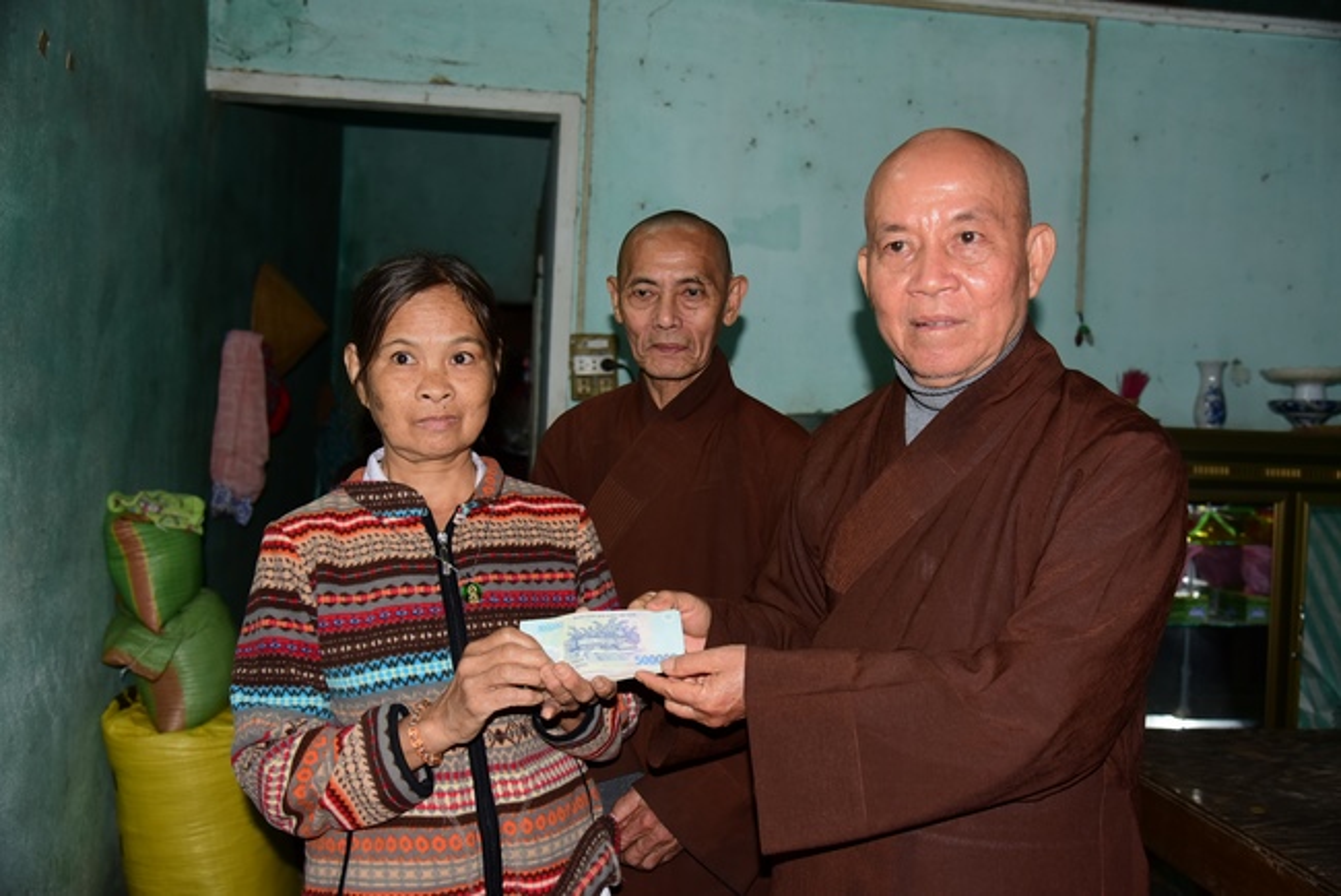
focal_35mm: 31
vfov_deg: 42.4
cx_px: 670
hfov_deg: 60.3
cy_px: 448
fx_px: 1155
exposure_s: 1/60
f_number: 4
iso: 800
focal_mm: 31
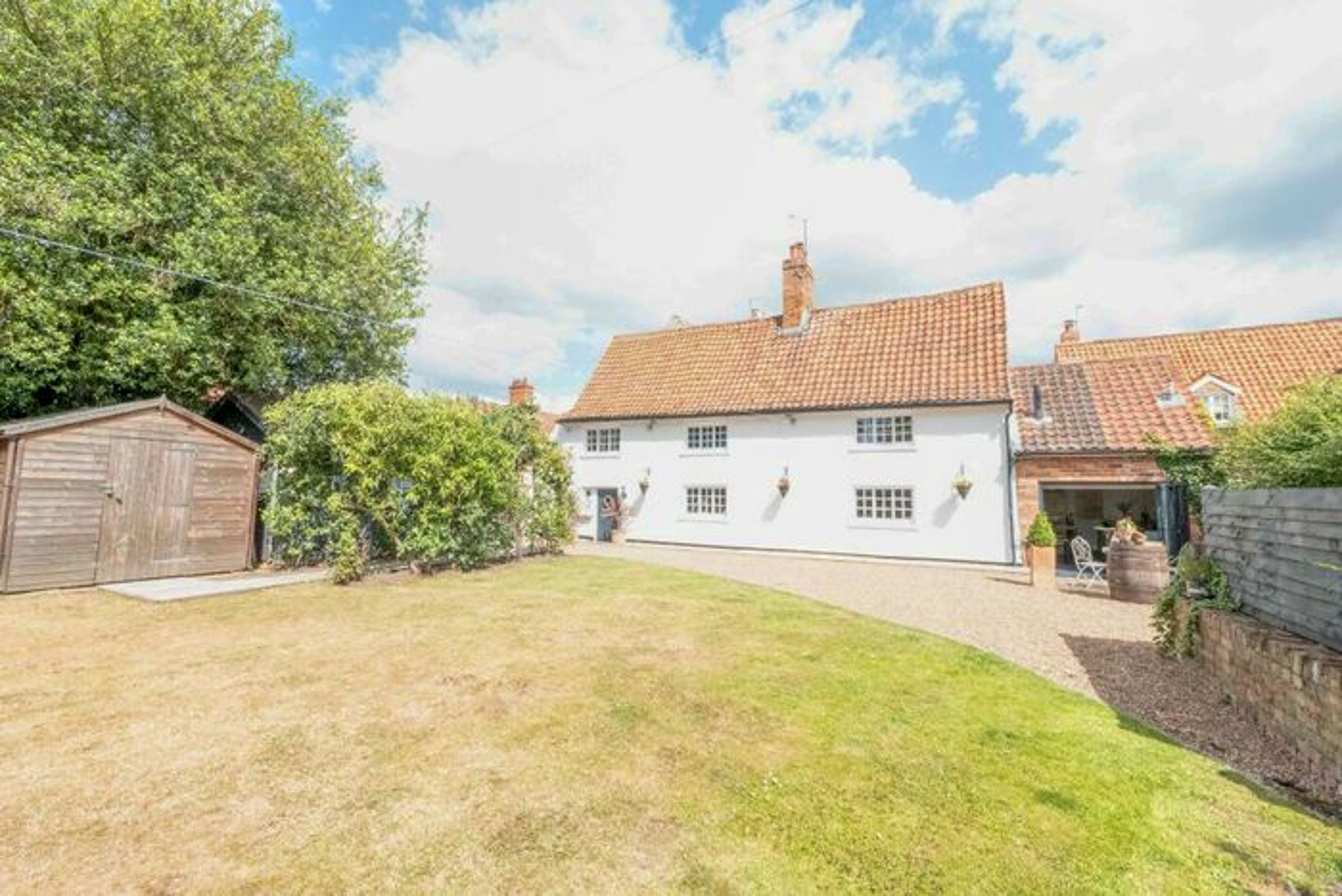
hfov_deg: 104.2
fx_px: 522
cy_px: 448
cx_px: 671
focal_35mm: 14
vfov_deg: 81.2
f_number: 20
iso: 6400
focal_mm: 14
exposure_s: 1/640
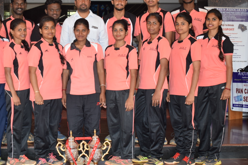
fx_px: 425
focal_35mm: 62
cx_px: 80
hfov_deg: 32.2
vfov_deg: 22.0
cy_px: 74
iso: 320
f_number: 4.5
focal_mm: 27
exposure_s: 1/200
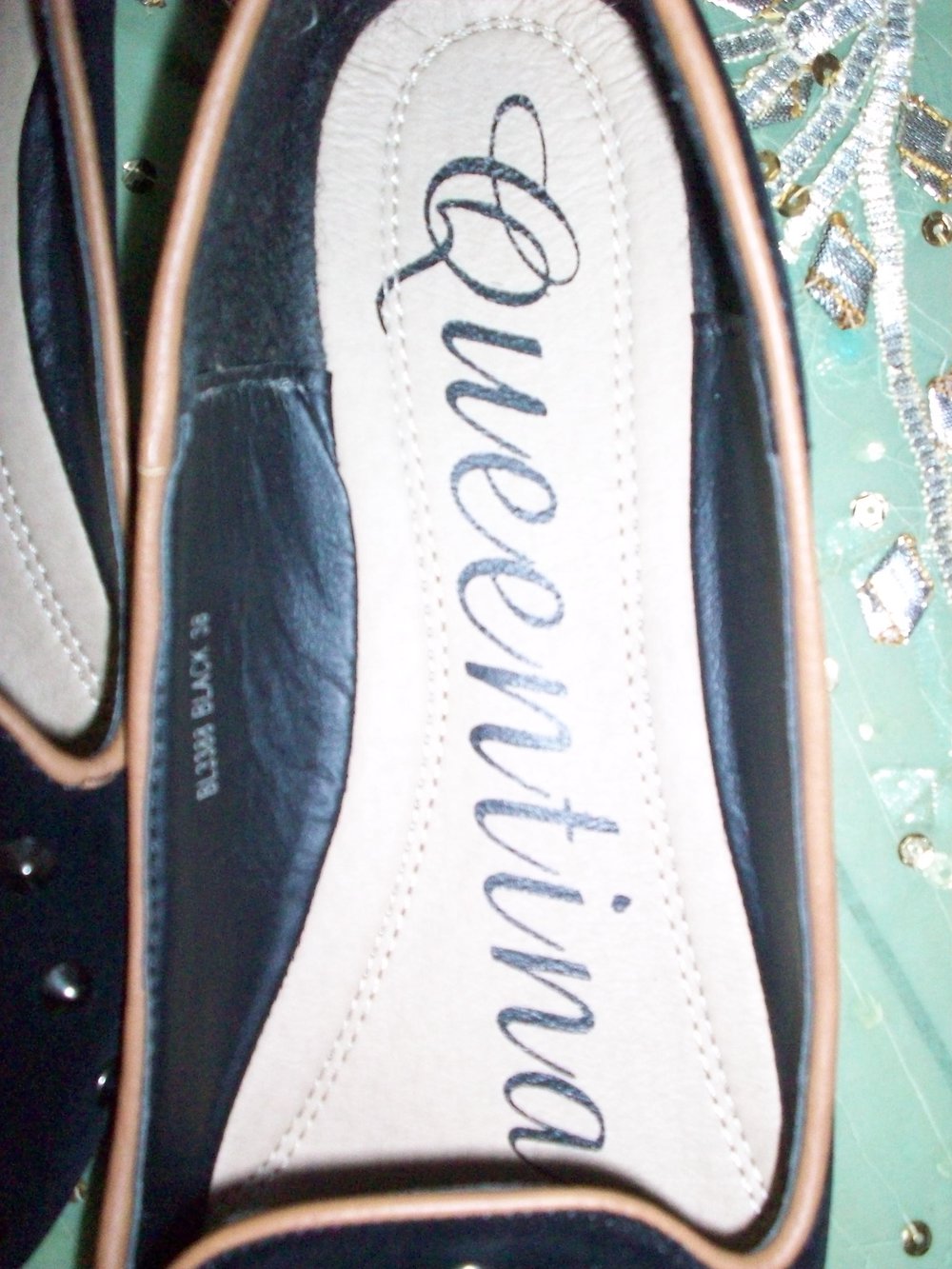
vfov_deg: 50.1
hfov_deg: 38.7
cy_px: 634
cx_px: 476
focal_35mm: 37
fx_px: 1357
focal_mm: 6.2
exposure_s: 1/128
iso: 400
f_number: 2.8
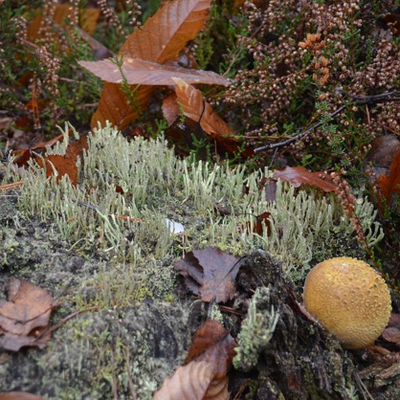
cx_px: 215
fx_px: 967
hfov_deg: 23.4
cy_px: 202
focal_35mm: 74
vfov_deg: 23.4
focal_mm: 38
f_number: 5.6
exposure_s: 1/125
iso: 640
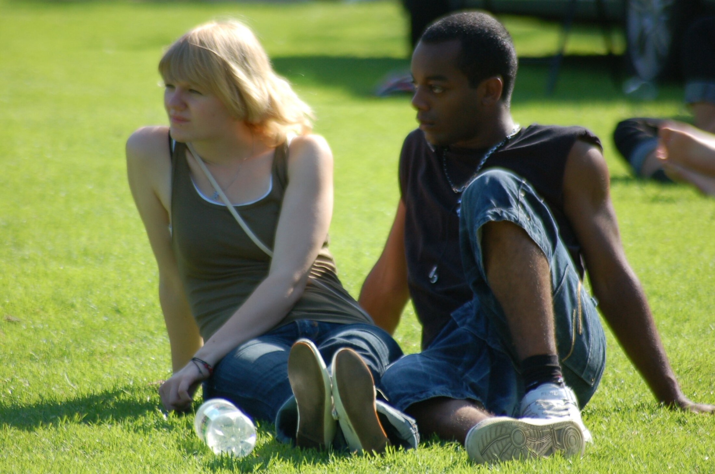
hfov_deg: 4.6
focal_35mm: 450
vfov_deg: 3.0
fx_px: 8921
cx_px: 358
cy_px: 237
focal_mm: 300
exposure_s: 1/640
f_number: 5.6
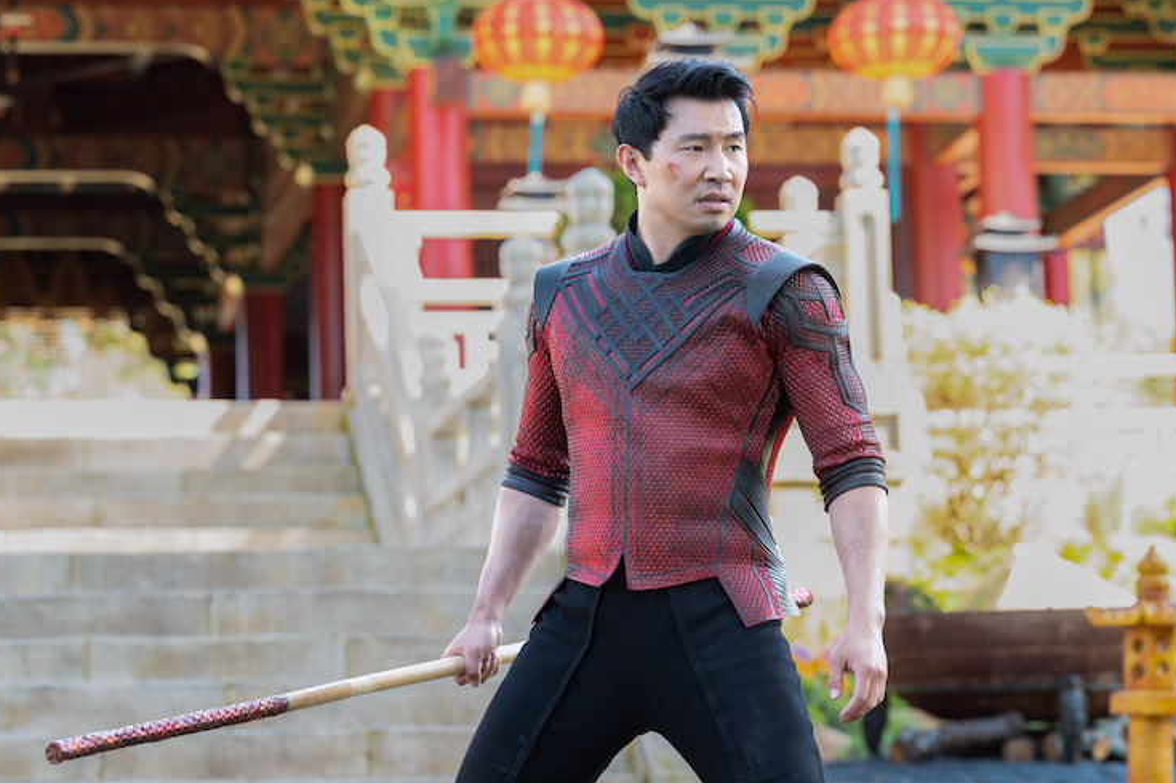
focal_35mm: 136
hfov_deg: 15.1
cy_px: 405
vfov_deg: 10.1
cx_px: 568
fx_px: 4440
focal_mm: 125
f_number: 5
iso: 800
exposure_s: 1/250
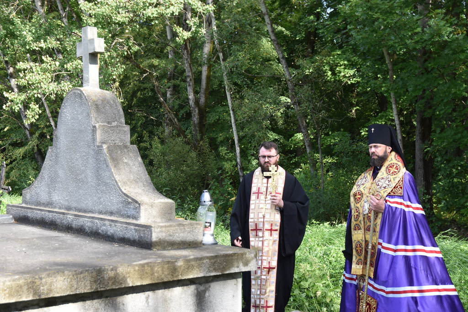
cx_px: 234
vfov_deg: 26.5
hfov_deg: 38.9
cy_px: 156
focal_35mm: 51
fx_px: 663
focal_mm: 34
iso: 250
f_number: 5.6
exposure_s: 1/250
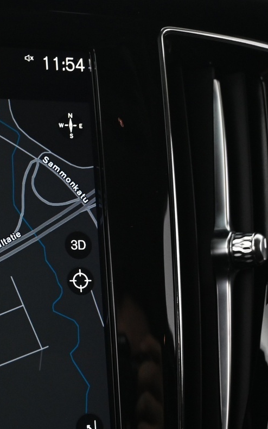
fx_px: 824
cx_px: -61
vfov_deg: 28.9
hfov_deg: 17.5
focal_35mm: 71
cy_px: 293
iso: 1600
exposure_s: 1/15
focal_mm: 22.5
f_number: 4
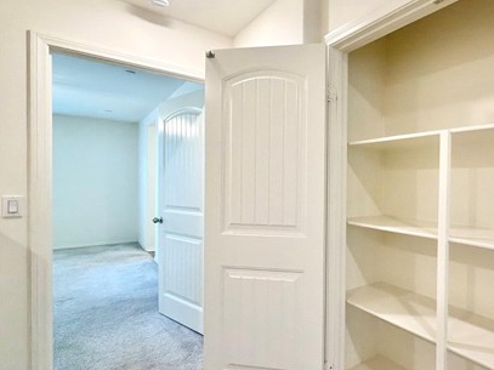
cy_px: 187
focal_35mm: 22
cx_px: 386
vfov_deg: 61.1
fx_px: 314
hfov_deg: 69.9
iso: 320
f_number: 2.2
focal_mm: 2.22
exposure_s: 1/120
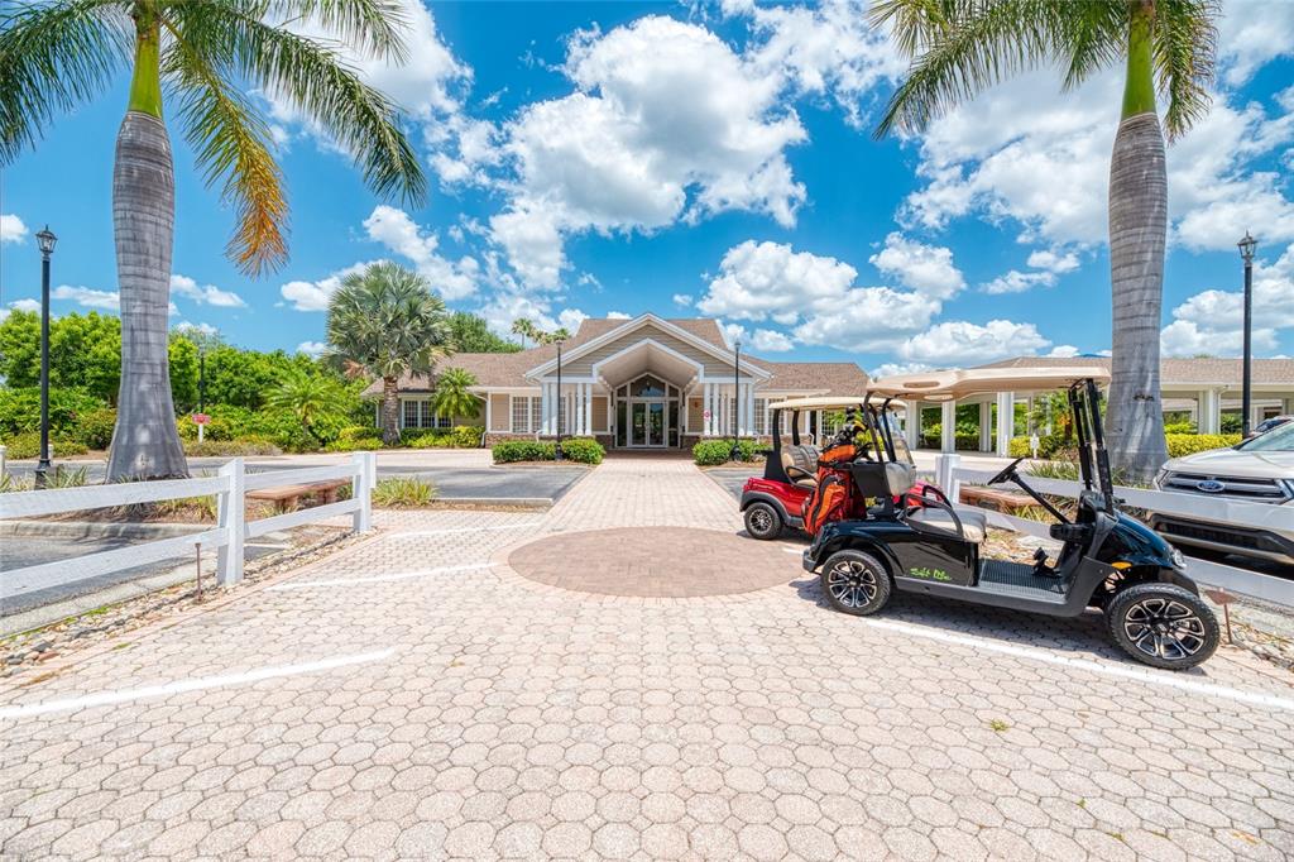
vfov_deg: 77.3
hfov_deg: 100.4
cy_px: 431
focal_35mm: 15
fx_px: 539
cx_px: 647
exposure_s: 1/200
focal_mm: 15
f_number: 7.1
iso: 250
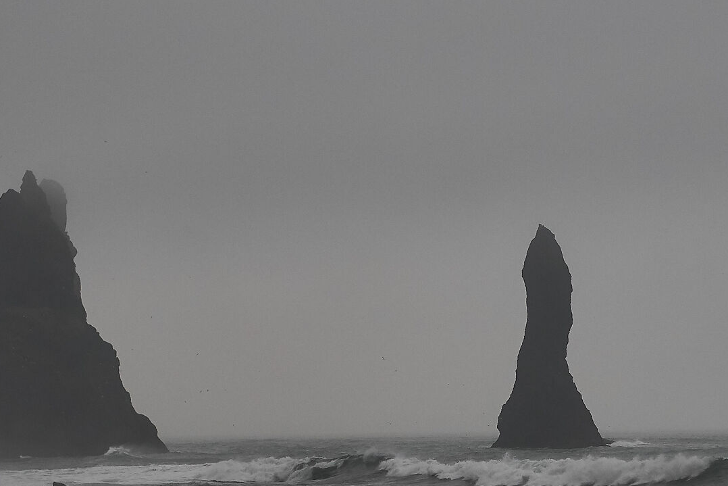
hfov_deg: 17.1
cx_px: 644
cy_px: 512
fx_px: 2386
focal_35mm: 118
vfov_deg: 11.5
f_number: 2.8
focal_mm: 35
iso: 800
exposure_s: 1/1600
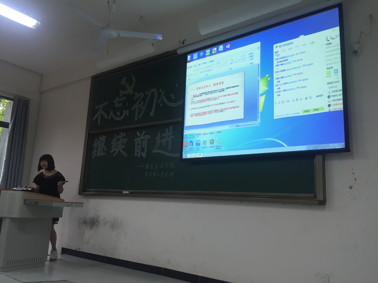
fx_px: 317
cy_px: 142
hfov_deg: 61.7
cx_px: 189
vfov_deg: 48.2
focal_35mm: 29
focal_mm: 4.15
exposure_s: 1/33
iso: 32
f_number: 2.2
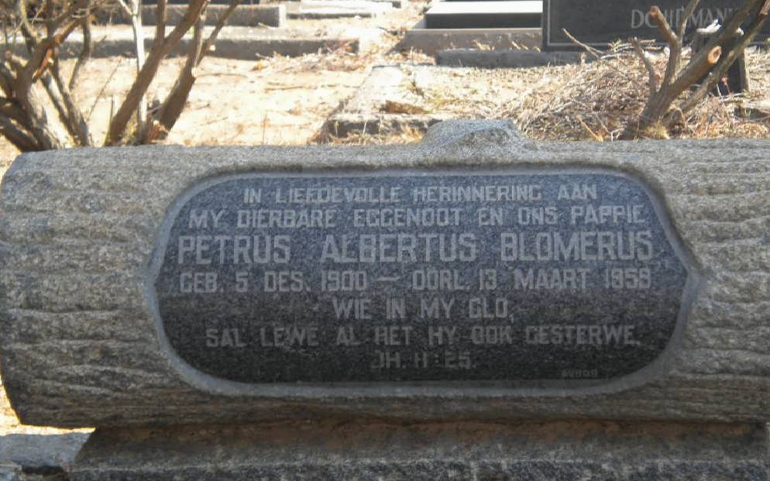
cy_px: 240
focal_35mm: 87
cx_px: 446
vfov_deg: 15.0
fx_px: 1825
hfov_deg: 23.8
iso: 80
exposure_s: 1/167
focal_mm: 12.3
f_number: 4.6
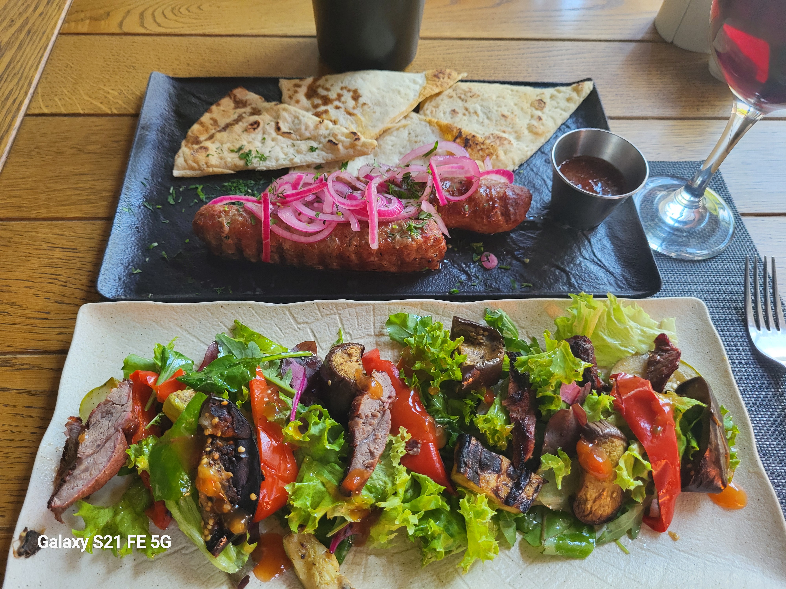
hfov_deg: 67.3
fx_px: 590
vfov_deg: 53.1
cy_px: 294
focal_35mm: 26
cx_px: 393
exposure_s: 1/100
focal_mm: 5.4
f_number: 1.8
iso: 250
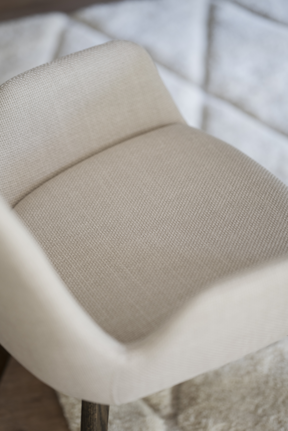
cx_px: 144
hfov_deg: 16.1
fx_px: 1020
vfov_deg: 23.9
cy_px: 216
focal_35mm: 85
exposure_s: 1/125
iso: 250
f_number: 1.8
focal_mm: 85
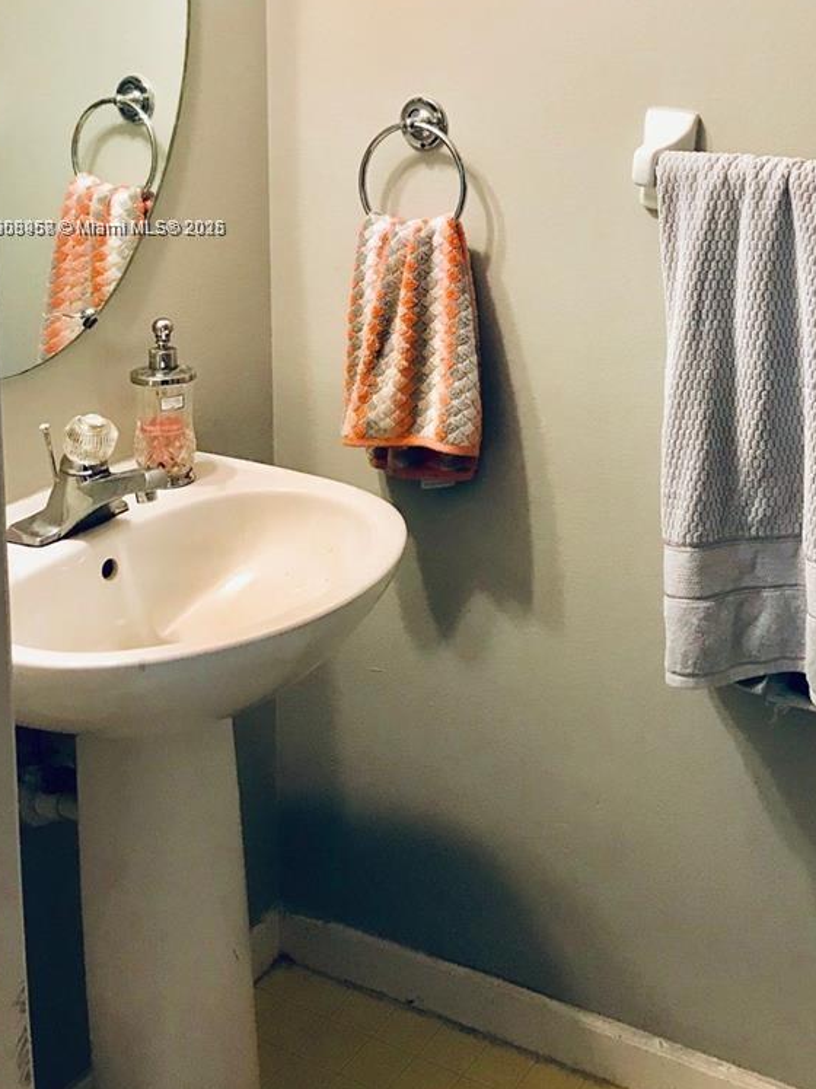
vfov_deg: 40.5
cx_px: 613
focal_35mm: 45
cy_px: 229
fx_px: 1415
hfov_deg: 31.6
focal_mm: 3.99
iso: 40
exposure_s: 1/15
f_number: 1.8
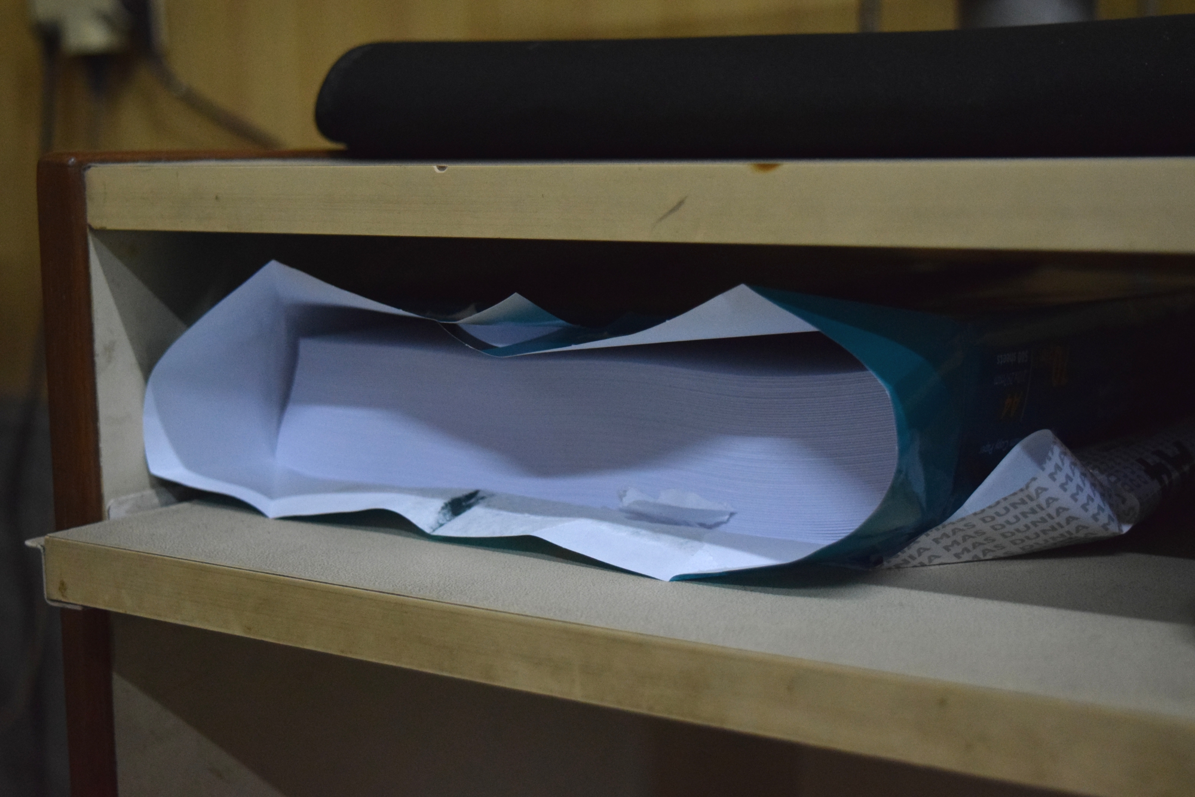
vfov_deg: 25.1
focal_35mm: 54
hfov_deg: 36.9
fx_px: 1792
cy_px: 398
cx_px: 598
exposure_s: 1/60
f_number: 5
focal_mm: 36
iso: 3200
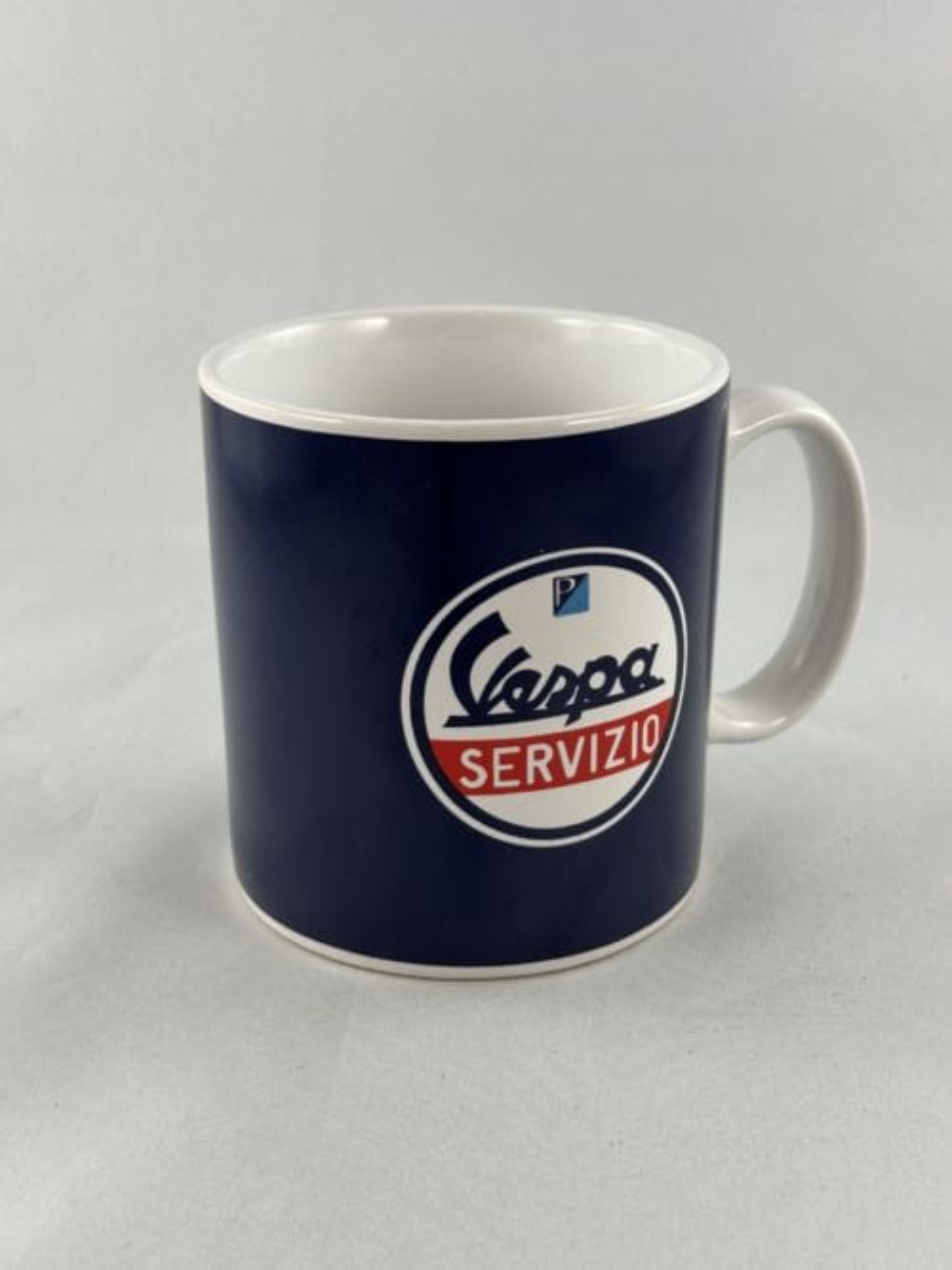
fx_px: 1761
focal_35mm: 48
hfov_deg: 30.3
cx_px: 476
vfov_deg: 39.7
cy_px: 635
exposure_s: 1/100
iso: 64
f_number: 1.78
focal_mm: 6.86
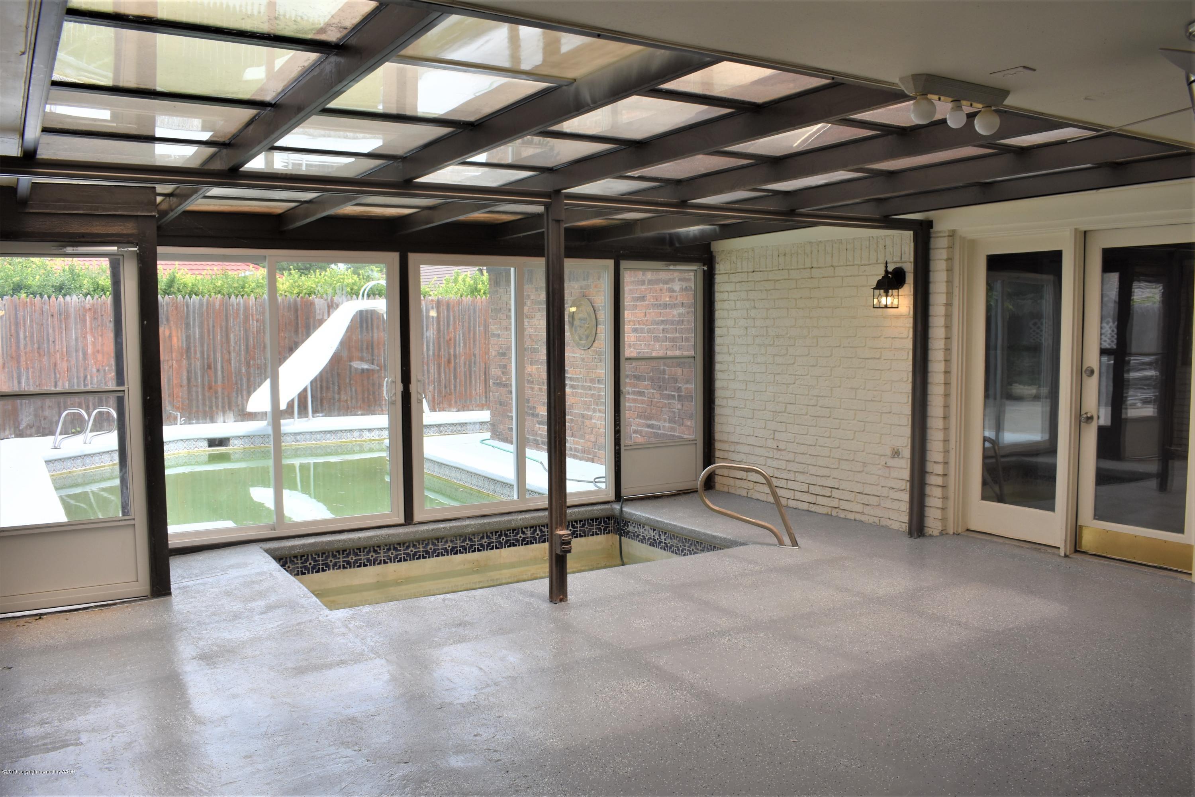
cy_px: 398
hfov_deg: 67.4
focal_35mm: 27
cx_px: 598
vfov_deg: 47.9
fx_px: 896
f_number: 7.1
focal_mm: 18
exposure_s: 1/250
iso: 200
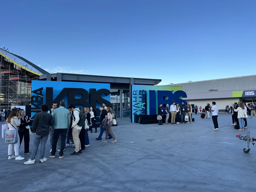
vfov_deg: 56.8
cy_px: 96
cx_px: 128
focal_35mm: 24
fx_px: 177
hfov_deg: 71.6
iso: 80
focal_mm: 6.86
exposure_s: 1/850
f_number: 1.78
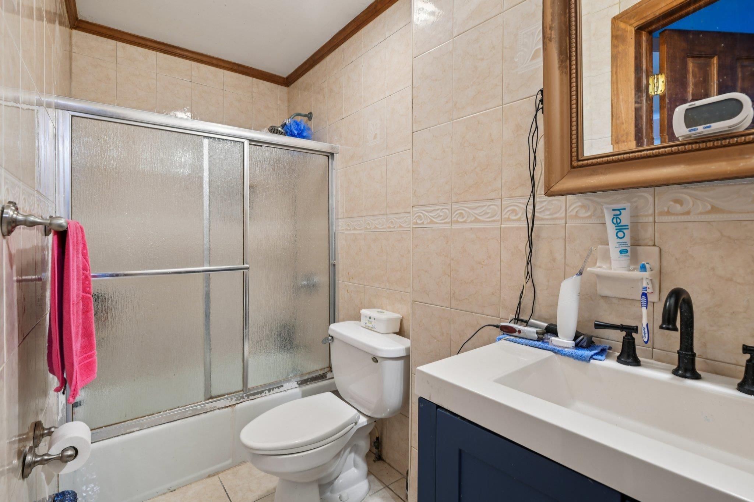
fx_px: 356
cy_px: 251
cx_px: 377
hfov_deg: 93.3
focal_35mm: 17
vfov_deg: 70.4
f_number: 8
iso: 320
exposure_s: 1/2
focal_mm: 17
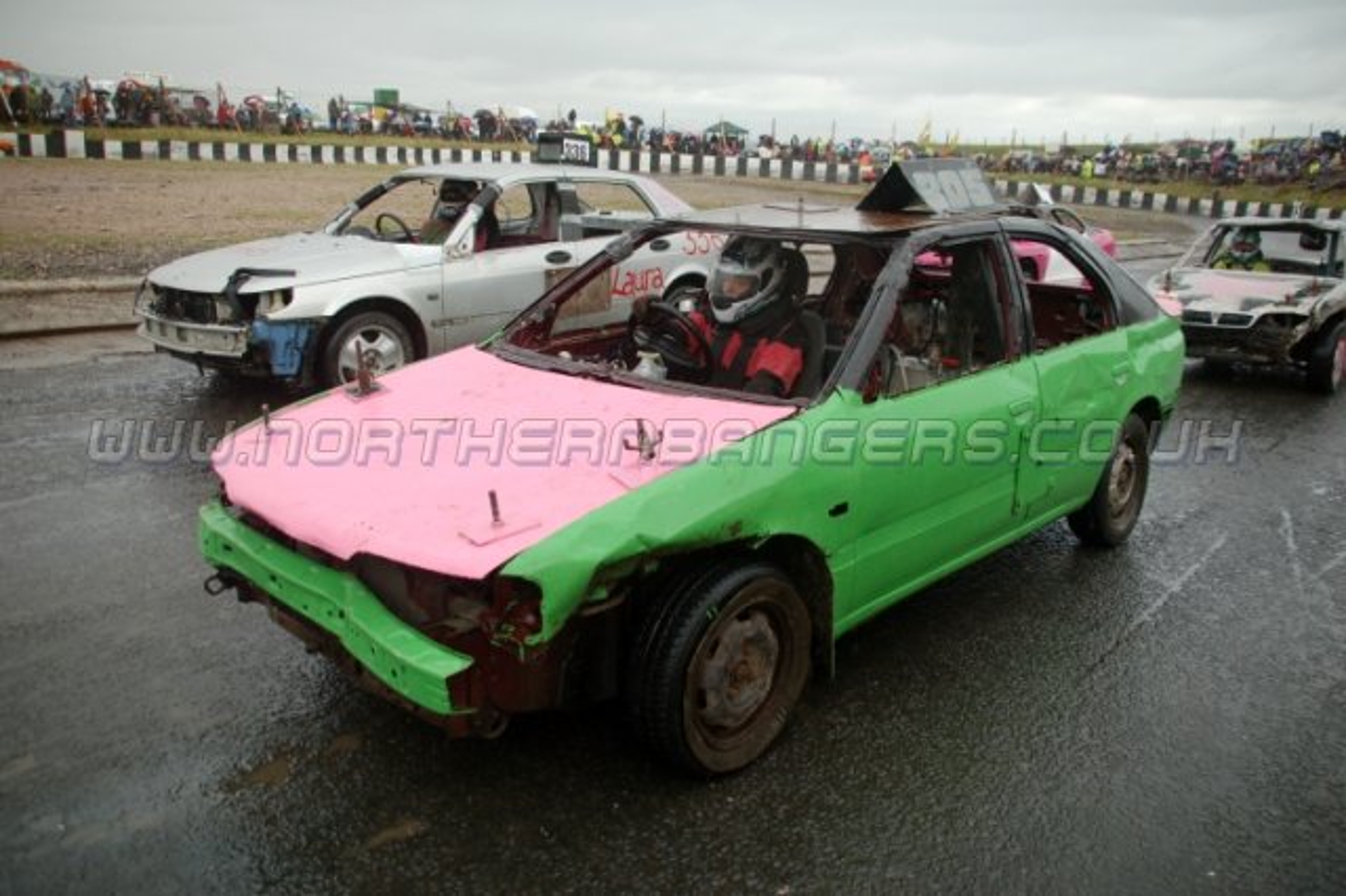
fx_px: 1009
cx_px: 673
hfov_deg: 67.4
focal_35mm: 27
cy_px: 448
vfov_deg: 47.9
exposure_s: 1/500
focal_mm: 18
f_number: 3.5
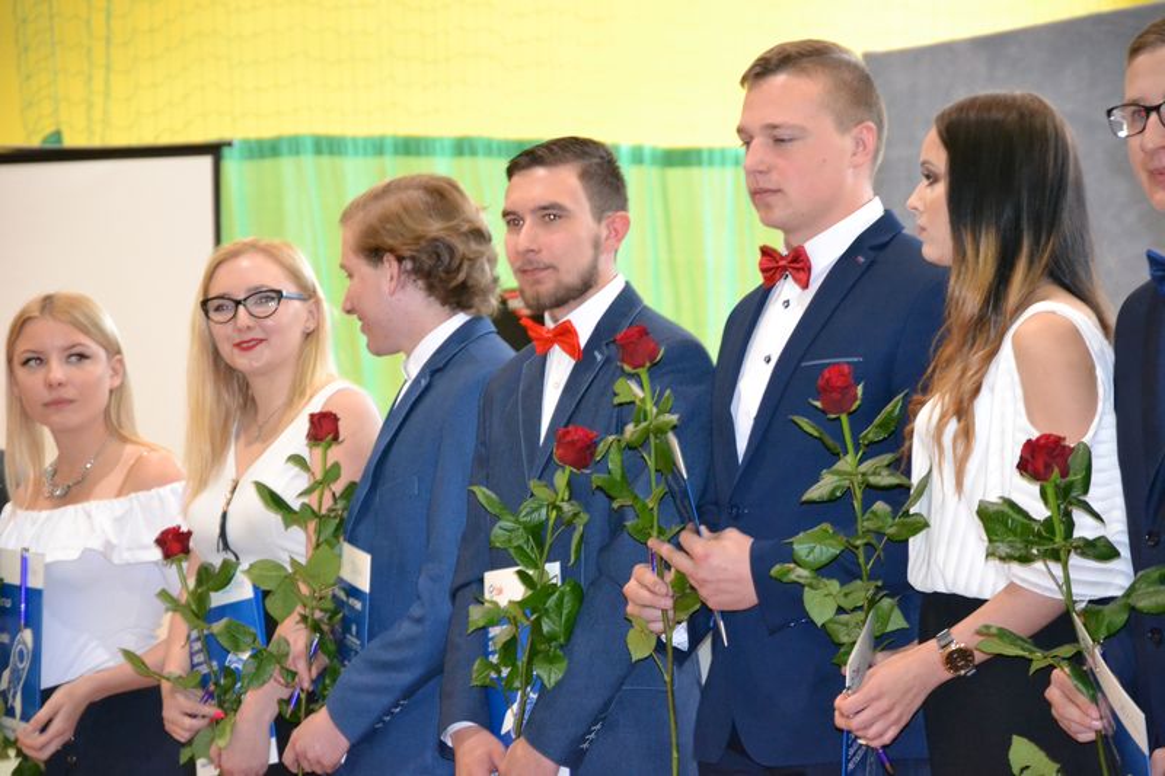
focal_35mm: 158
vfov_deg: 8.7
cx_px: 582
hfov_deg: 13.0
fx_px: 5095
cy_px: 388
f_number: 5.6
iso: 3200
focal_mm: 105
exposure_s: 1/60
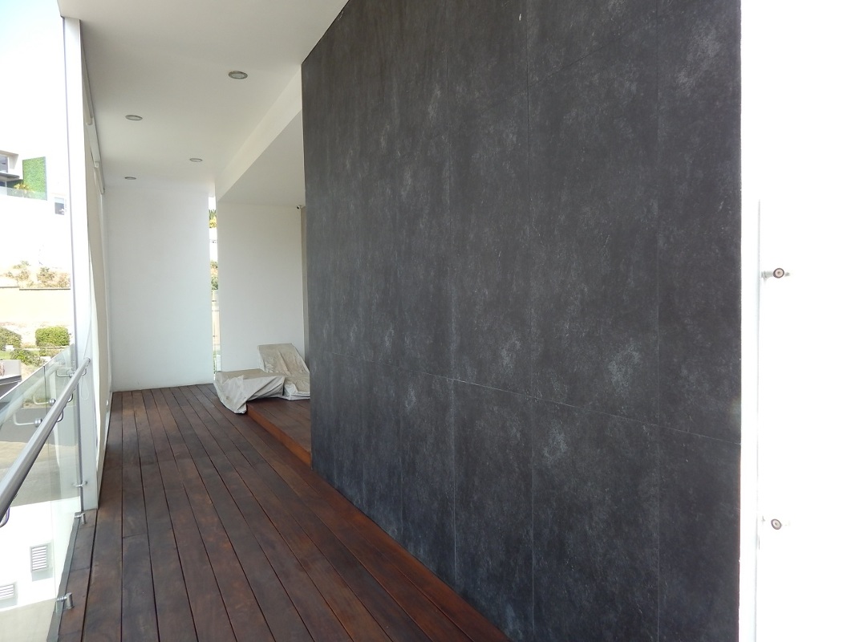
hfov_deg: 73.9
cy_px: 321
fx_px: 568
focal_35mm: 23
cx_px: 428
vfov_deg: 58.9
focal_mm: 4
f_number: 3
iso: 125
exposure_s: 1/400
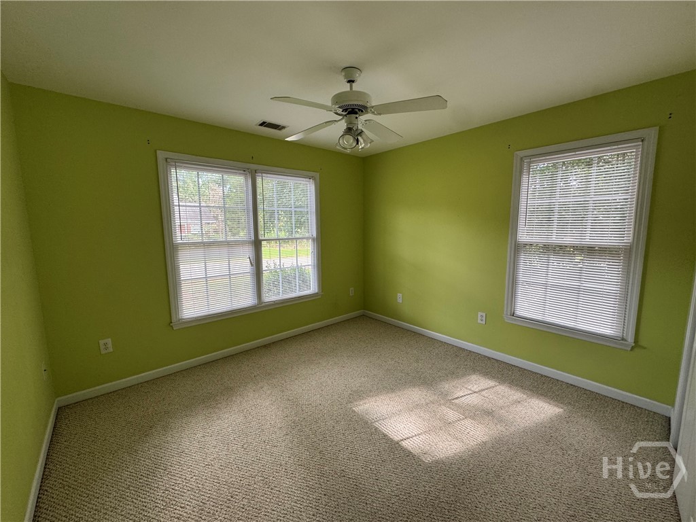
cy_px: 261
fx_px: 281
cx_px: 348
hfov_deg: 102.1
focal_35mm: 14
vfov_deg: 85.7
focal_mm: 2.22
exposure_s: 1/120
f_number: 2.2
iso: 160
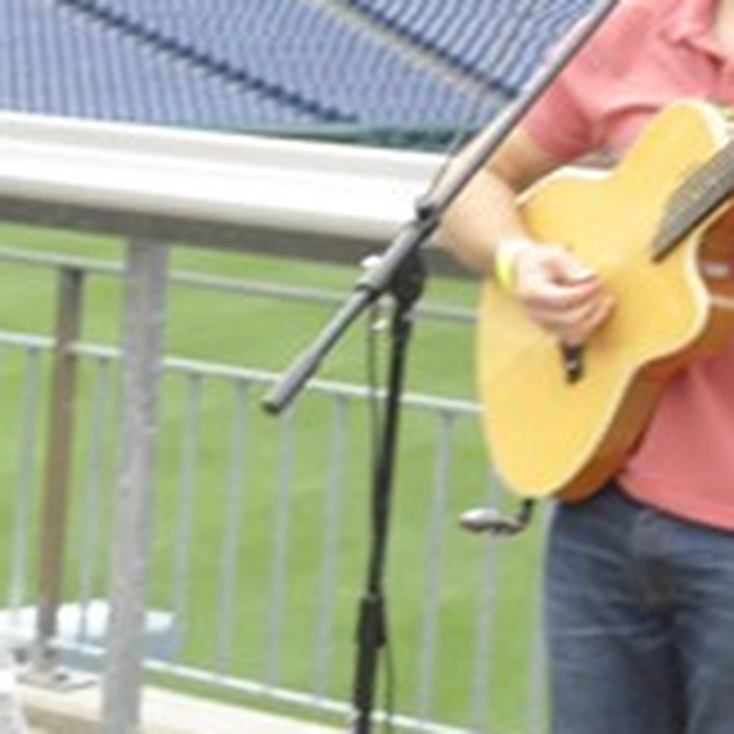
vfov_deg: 9.3
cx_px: -1324
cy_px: 450
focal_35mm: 188
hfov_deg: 8.2
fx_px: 4510
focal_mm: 24
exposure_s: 1/50
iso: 400
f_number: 7.1
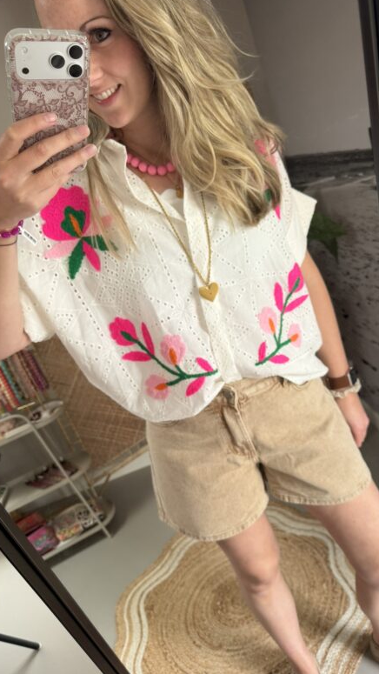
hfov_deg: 42.7
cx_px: 223
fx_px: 482
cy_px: 342
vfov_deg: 69.9
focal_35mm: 27
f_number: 1.78
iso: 160
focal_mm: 6.76
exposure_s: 1/121
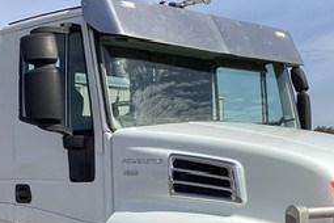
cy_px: 230
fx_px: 751
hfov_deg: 25.0
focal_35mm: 81
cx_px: 210
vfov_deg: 16.5
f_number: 2.4
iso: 25
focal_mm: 3.3
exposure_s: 1/1852
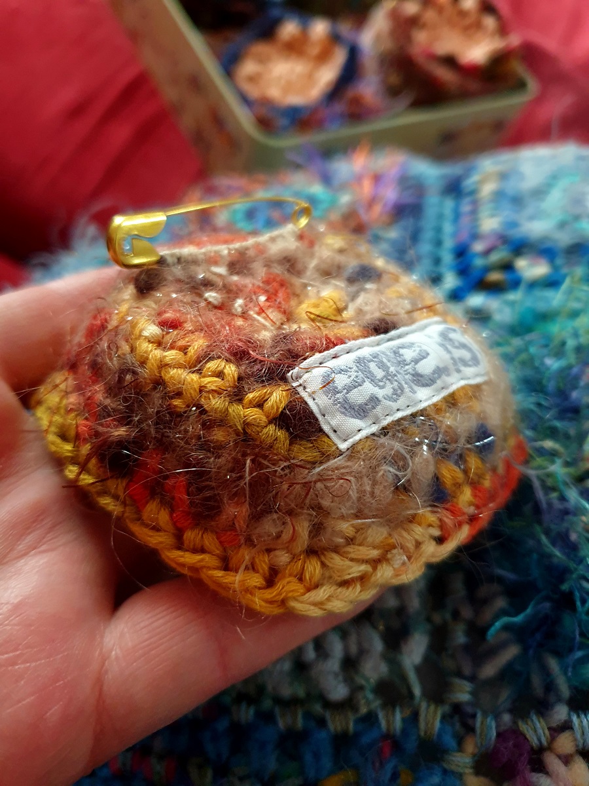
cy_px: 393
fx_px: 590
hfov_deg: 53.1
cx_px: 294
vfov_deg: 67.3
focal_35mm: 26
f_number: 1.5
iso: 250
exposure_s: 1/12
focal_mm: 4.3
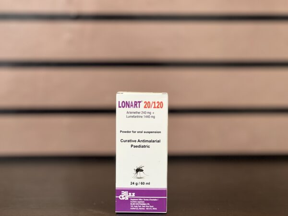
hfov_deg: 25.3
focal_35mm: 77
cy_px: 108
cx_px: 144
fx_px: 641
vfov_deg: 19.1
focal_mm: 9
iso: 320
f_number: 2.8
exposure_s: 1/25
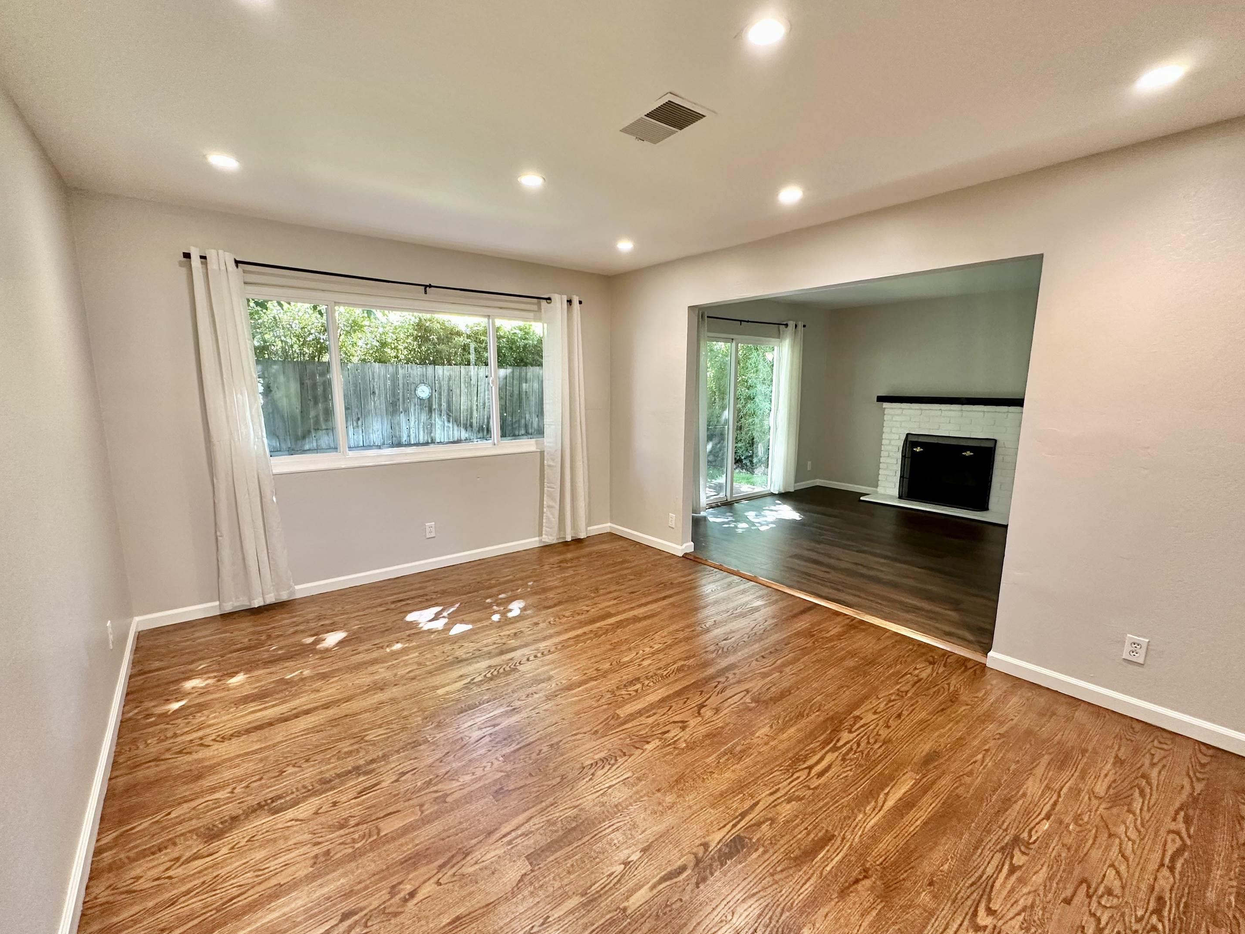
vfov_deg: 81.7
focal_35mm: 15
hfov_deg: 98.2
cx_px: 623
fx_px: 539
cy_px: 477
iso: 200
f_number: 2.2
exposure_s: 1/60
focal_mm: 2.22
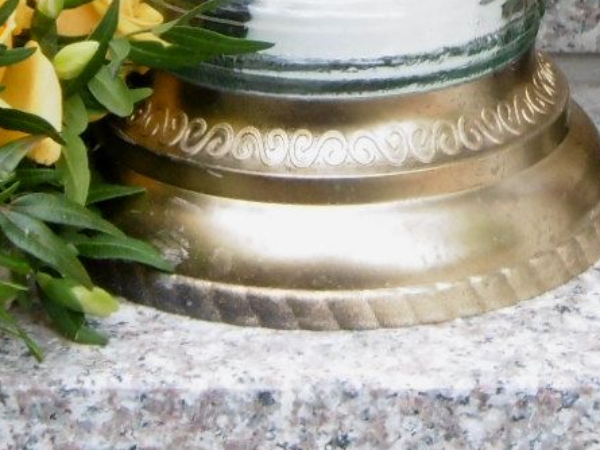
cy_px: -435
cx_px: 543
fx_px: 3433
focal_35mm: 198
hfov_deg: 9.9
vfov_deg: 7.2
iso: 160
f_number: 3.8
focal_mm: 7.7
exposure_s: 1/60
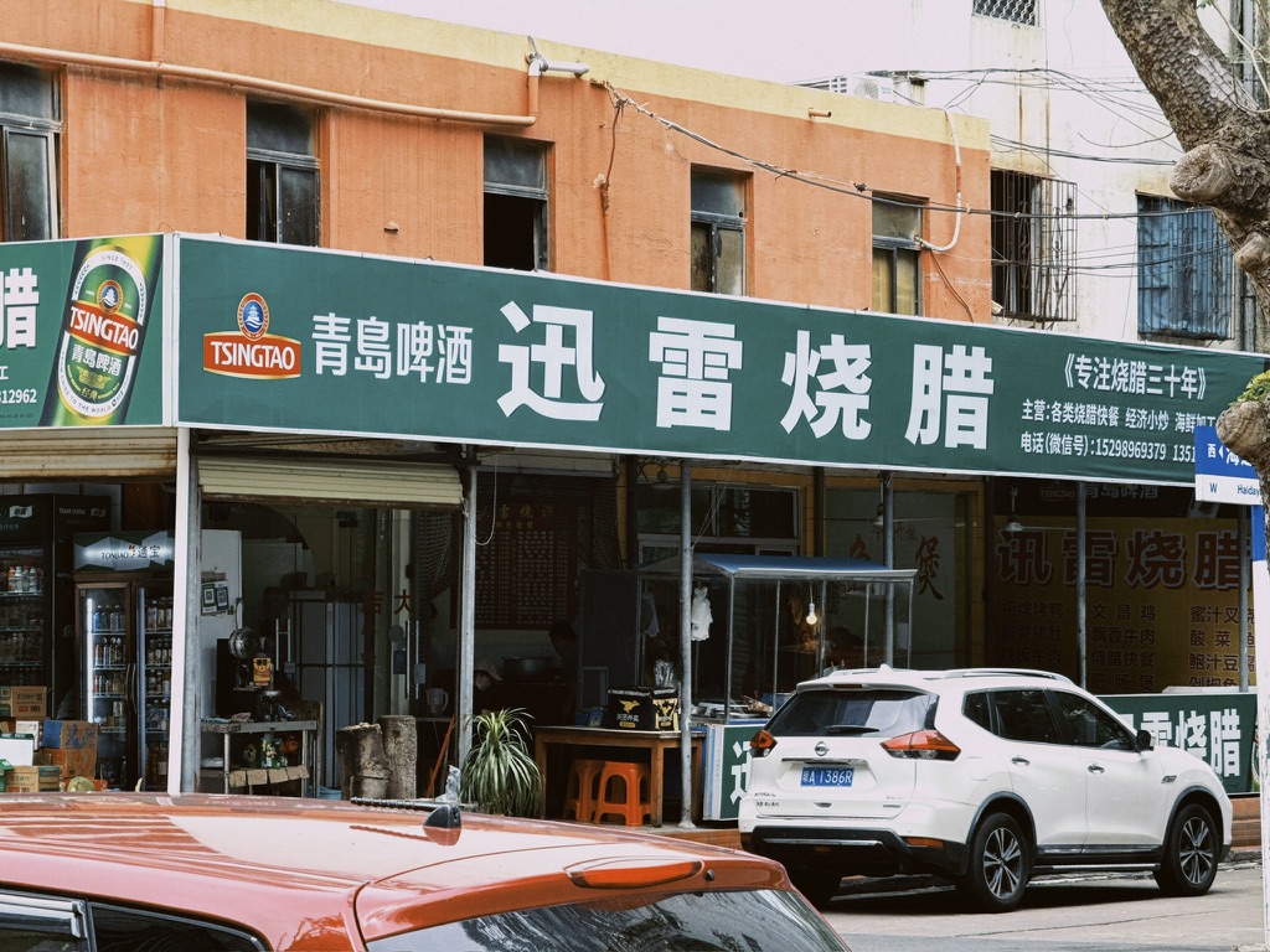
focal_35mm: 120
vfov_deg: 12.3
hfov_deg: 16.4
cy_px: 476
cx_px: 635
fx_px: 4403
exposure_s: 1/307
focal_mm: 15.66
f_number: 2.8
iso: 50
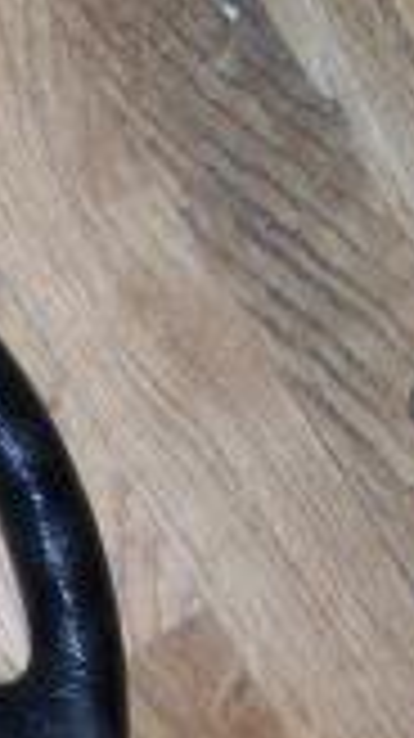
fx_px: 2973
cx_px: -526
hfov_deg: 7.5
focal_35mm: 152
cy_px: 670
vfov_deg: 14.0
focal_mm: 10.7
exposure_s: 1/80
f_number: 3.2
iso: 125
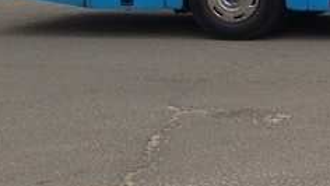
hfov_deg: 15.1
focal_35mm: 129
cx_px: 529
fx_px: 1129
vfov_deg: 9.1
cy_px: -101
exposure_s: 1/1042
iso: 80
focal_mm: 4.28
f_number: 2.4
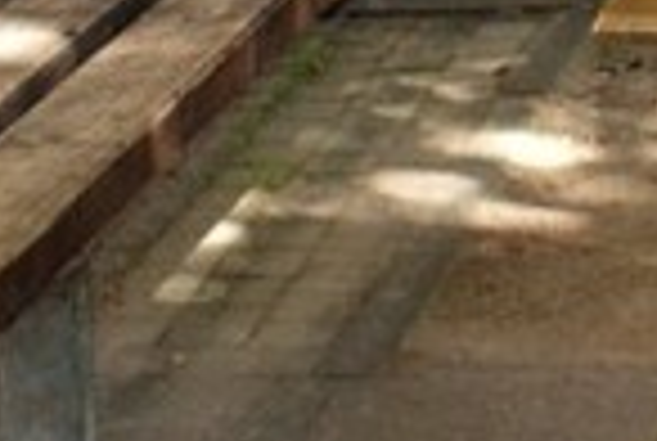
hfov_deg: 9.3
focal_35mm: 209
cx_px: 1224
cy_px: -191
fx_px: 3822
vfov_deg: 6.5
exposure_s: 1/80
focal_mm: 30
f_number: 5
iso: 160
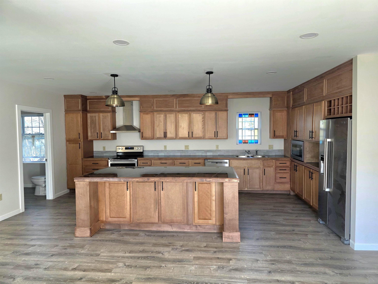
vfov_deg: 58.9
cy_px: 142
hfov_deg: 73.9
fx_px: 251
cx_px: 189
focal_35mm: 23
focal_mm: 6.3
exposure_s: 1/182
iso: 160
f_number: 1.7
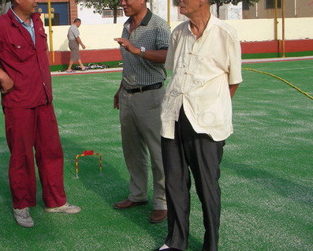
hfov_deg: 33.0
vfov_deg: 27.0
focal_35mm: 56
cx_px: 81
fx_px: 519
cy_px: 88
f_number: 6.6
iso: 50
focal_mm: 6.3
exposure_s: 1/212
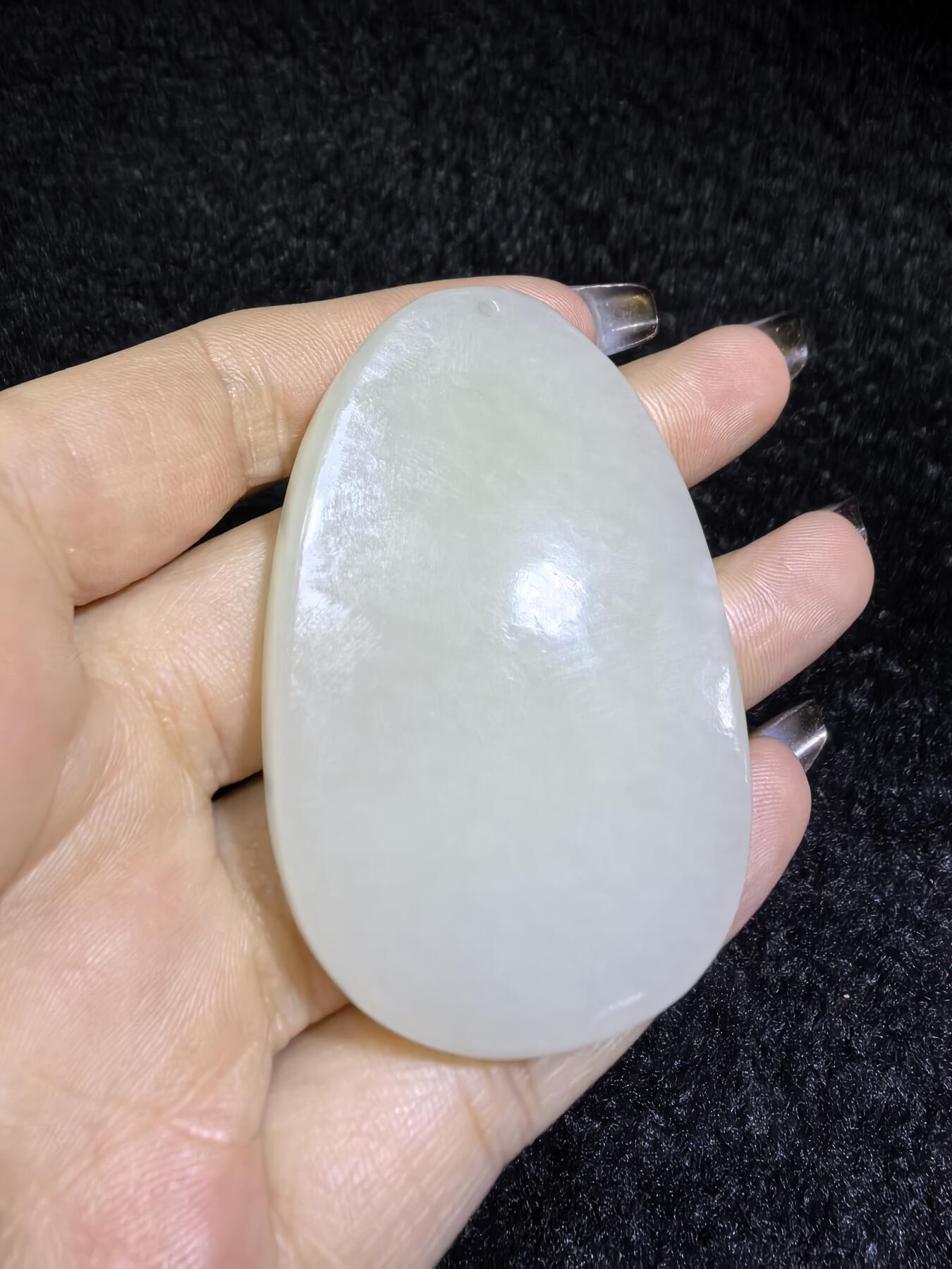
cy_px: 634
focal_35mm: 27
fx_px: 990
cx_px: 476
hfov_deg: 51.4
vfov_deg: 65.3
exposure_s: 1/100
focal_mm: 1.95
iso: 160
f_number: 2.2
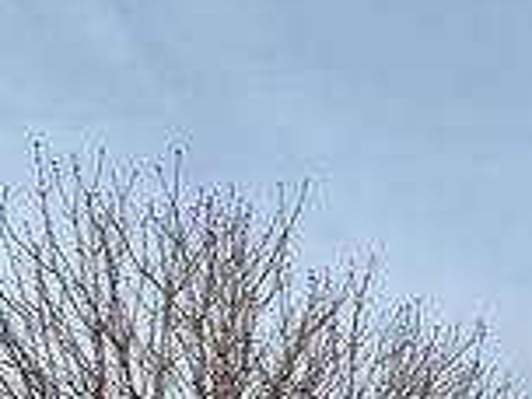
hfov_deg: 23.2
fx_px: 1214
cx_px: 592
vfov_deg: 17.4
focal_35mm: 79
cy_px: 530
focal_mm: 6.86
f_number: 1.78
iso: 80
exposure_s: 1/2041
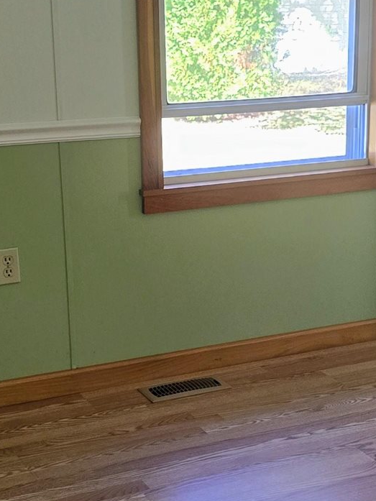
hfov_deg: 19.4
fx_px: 1100
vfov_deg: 25.6
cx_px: 234
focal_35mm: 76
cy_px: 313
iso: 160
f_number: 1.7
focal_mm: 6.3
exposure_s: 1/120
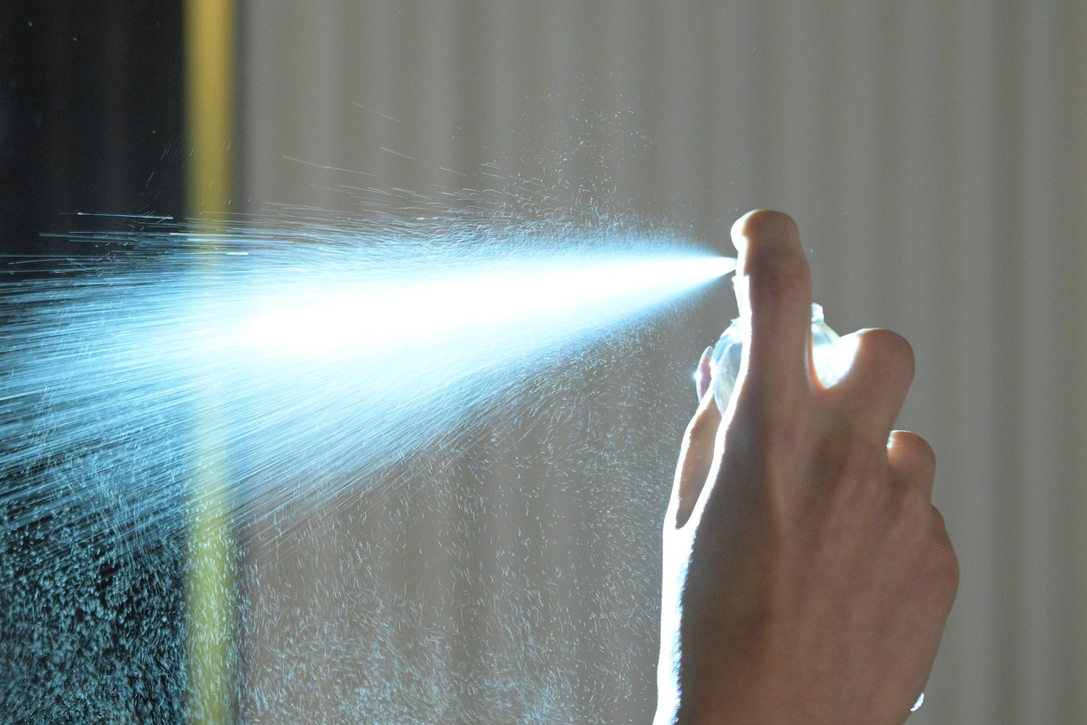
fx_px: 6944
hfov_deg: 8.9
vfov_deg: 6.0
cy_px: 181
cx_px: 36
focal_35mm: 230
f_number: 2.8
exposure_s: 1/80
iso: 2000
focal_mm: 110
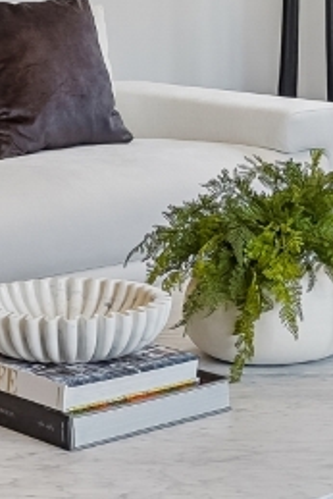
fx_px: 1732
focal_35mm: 125
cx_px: 316
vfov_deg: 15.8
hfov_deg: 10.9
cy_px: -94
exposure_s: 1/50
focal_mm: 18
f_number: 8
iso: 400
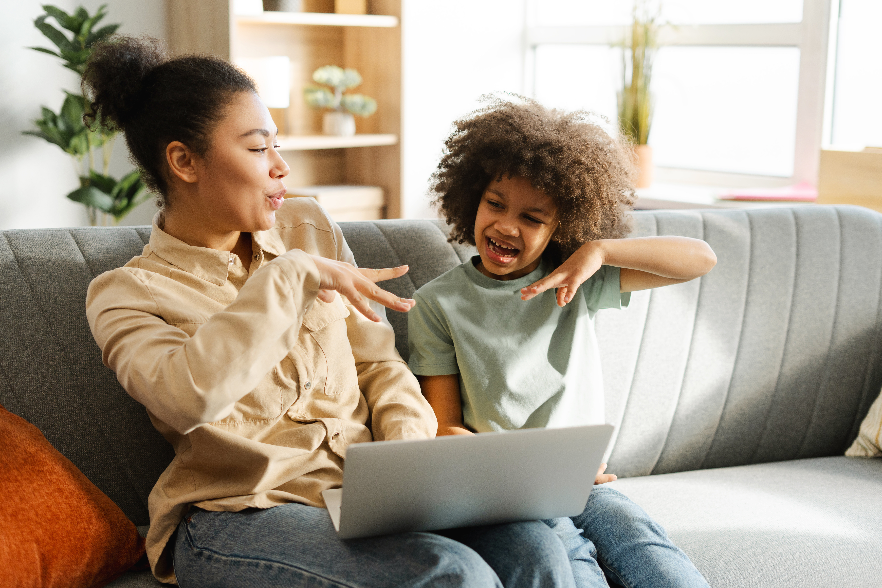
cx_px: 441
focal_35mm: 50
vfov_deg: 27.0
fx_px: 1225
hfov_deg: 39.6
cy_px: 294
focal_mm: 50
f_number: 2.5
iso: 500
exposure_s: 1/640
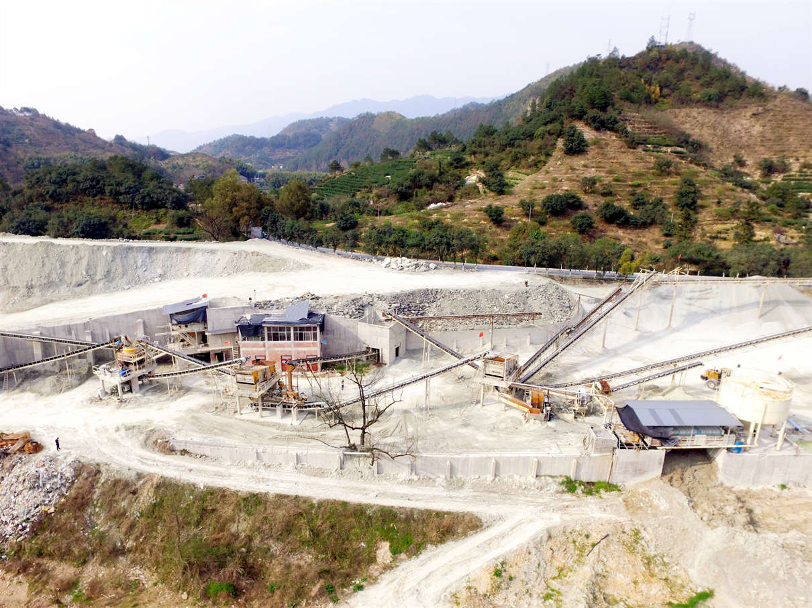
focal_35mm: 20
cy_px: 304
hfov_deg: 81.8
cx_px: 406
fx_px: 469
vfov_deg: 66.0
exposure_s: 1/543
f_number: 2.8
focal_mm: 3.61
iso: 100
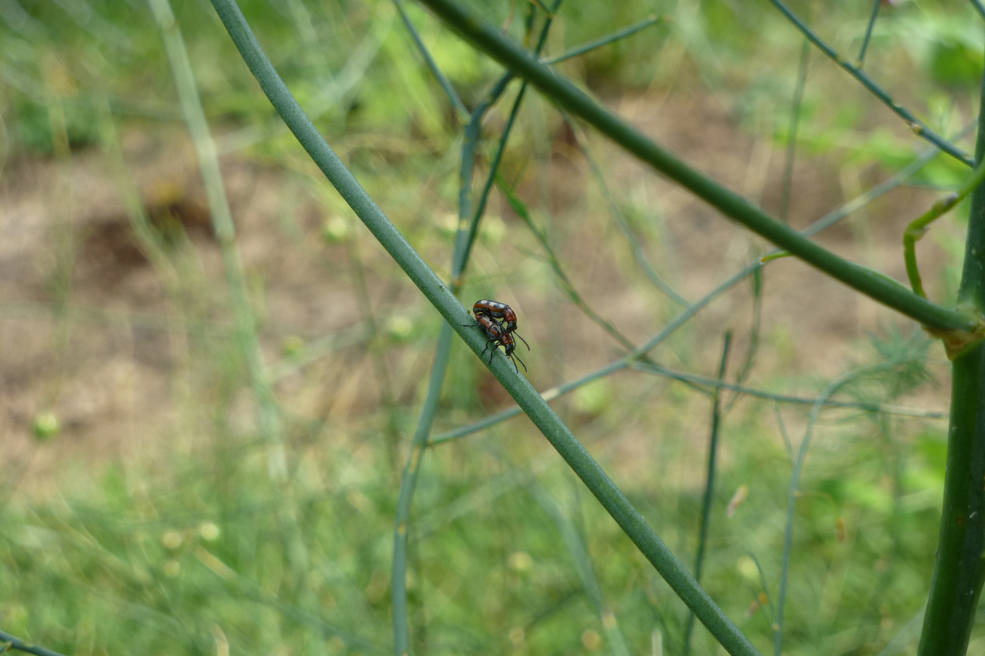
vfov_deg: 13.7
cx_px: 492
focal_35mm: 100
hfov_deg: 20.4
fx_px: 2736
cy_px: 336
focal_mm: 17.1
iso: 100
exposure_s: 1/160
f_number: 5.3
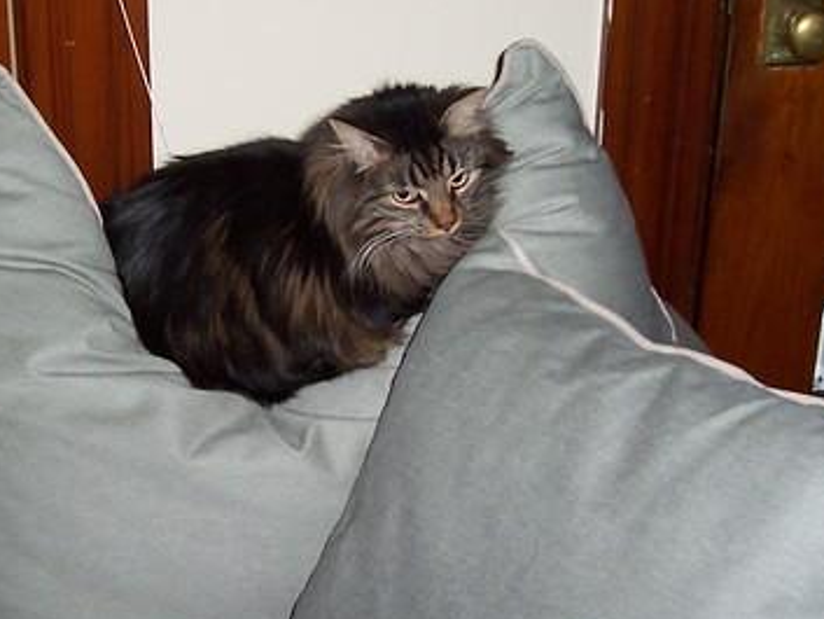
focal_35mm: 67
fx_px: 1595
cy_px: 276
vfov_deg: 21.9
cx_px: 299
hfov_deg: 28.8
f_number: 2.8
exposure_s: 1/60
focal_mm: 5.6
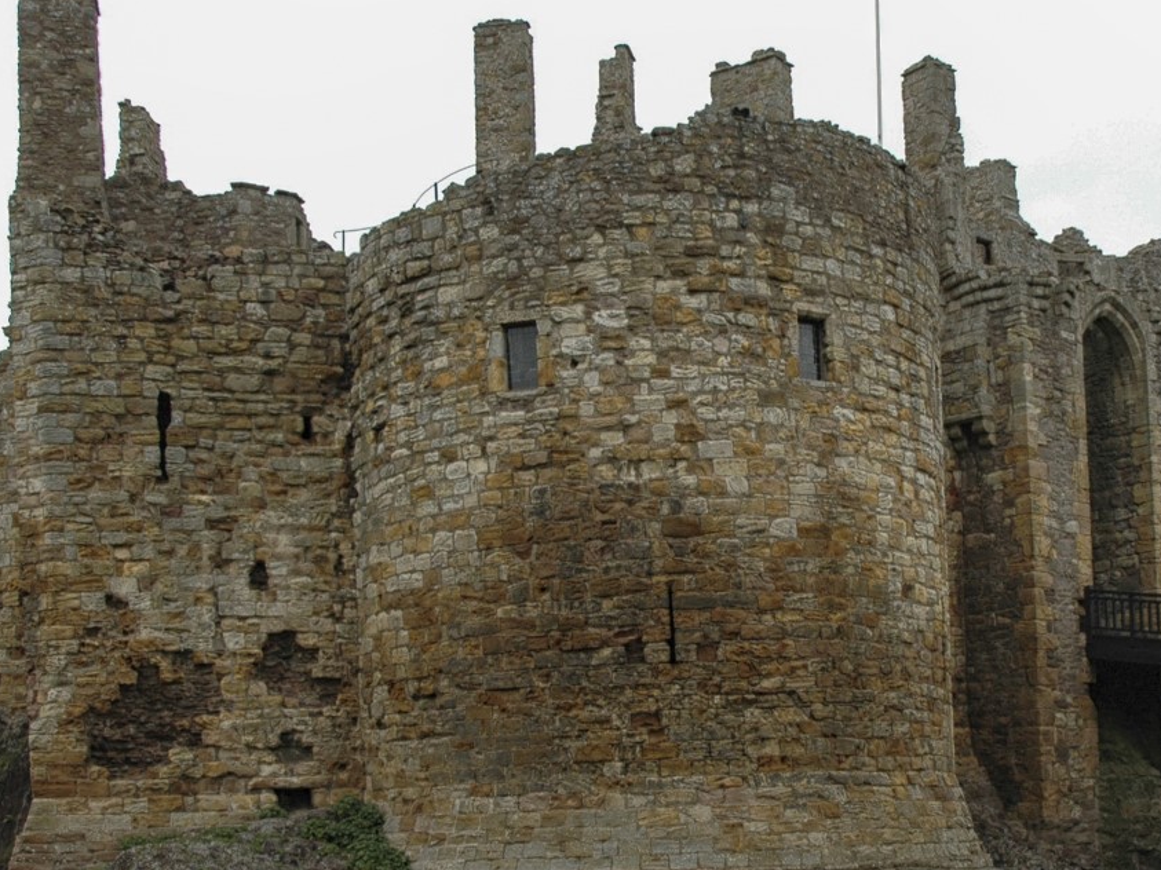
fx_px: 1677
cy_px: 513
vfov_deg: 29.0
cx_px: 802
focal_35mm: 50
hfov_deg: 37.6
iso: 200
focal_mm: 18
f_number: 7.1
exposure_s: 1/200
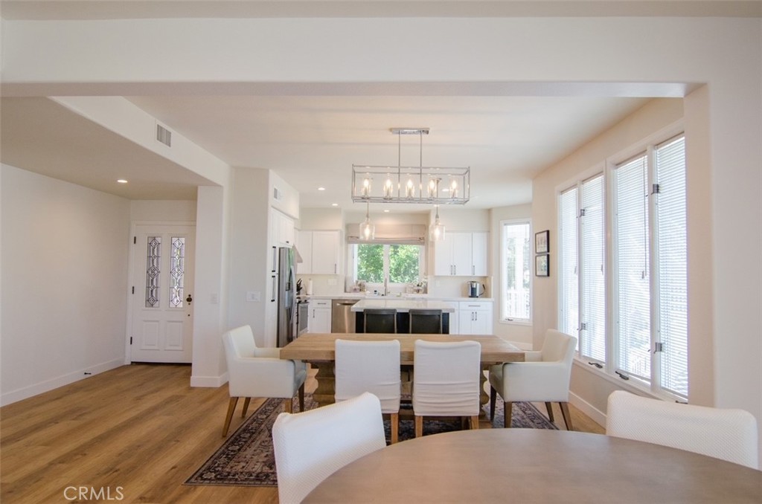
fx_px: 444
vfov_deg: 59.3
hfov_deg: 81.3
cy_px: 252
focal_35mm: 21
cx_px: 381
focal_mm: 14
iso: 250
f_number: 5.6
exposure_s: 1/125
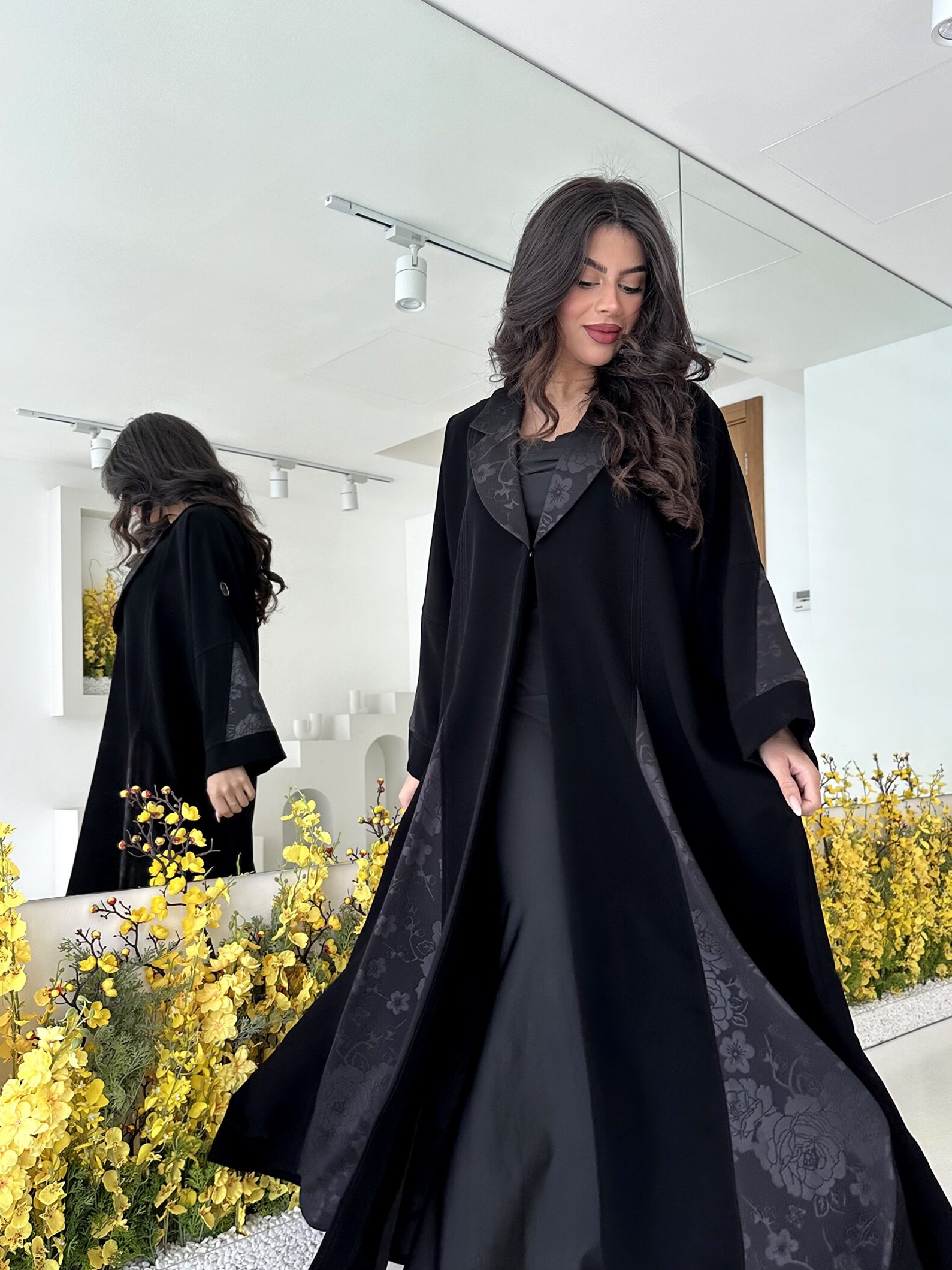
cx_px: 519
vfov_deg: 61.4
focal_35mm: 29
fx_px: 1064
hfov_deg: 48.2
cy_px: 719
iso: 64
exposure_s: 1/214
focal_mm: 6.86
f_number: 1.78
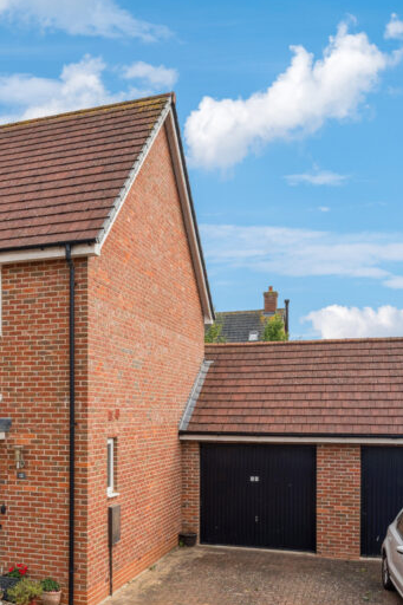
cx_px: 9
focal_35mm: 42
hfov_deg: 30.2
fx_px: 699
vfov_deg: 46.2
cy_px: 399
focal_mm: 20.8
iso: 100
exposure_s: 1/100
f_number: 9
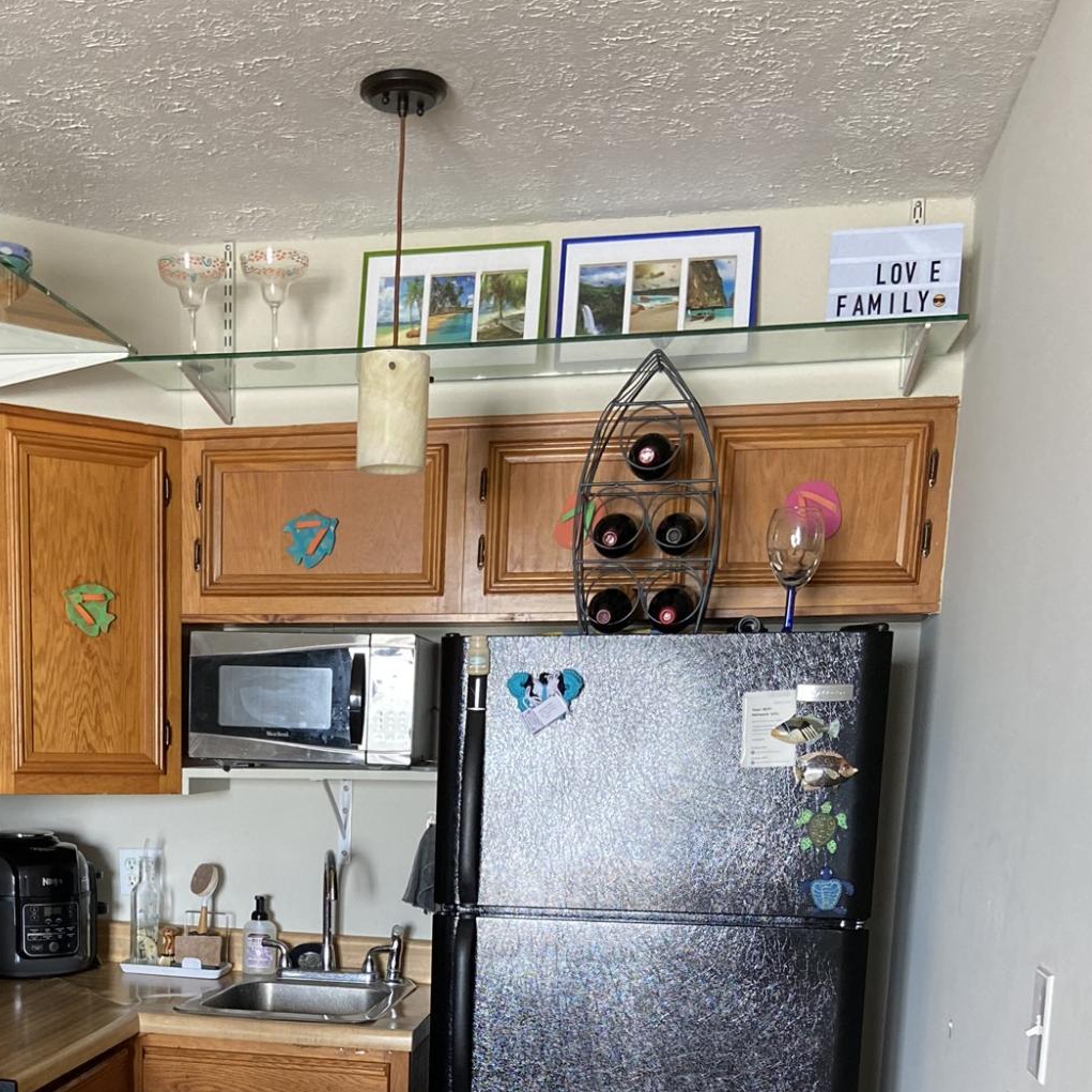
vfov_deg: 35.0
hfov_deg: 36.8
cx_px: 298
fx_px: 1606
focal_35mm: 45
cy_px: 1021
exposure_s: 1/60
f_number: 1.8
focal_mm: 4.25
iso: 200
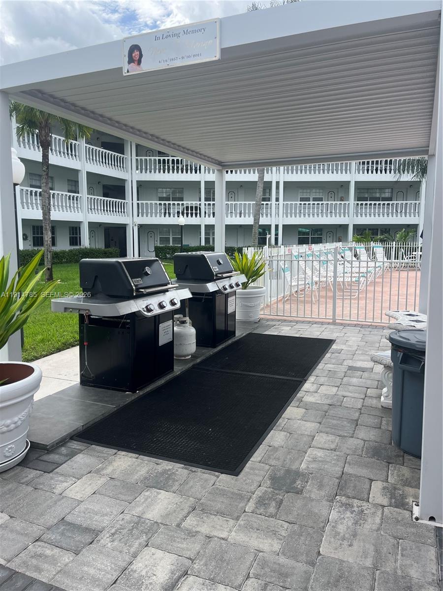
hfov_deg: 53.1
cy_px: 296
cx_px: 222
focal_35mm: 26
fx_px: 444
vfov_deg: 67.3
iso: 50
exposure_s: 1/1497
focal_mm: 5.1
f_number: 1.6
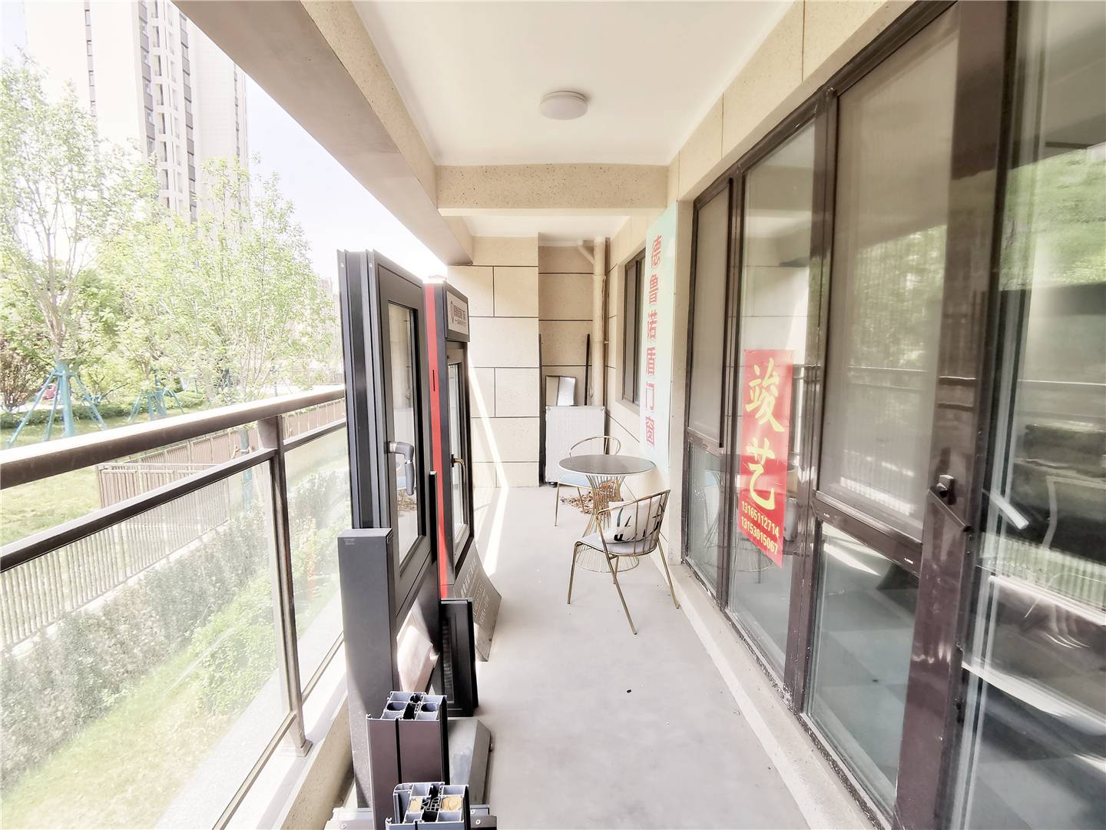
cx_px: 553
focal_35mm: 17
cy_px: 415
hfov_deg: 91.0
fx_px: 543
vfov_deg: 74.7
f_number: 2.2
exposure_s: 1/230
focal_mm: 2.26
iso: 50
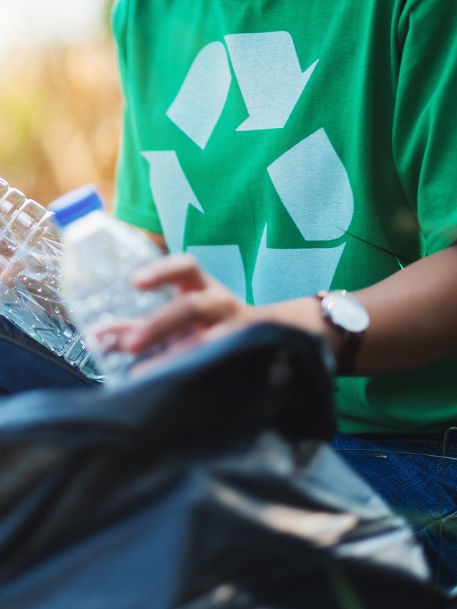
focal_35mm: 122
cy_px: 304
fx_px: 2148
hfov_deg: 12.0
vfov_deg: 16.2
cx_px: 19
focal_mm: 56
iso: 200
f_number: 1.2
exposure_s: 1/3200
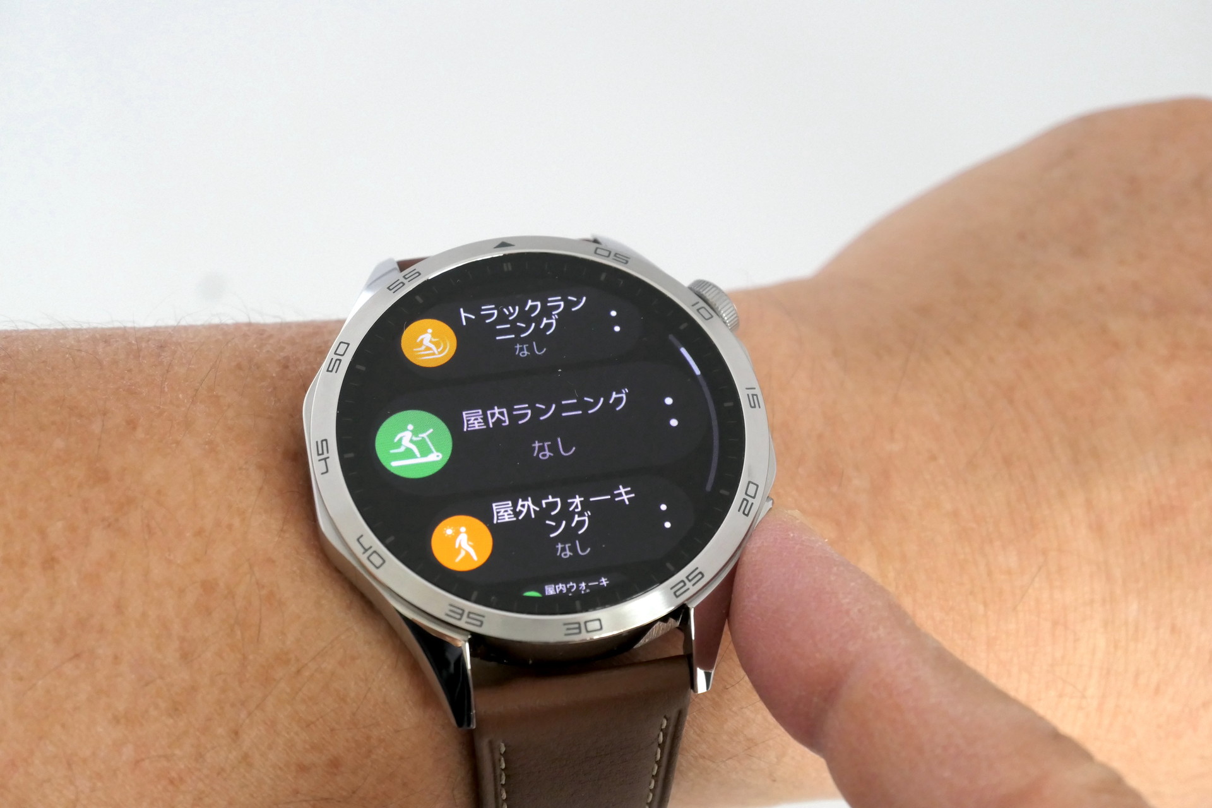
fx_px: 2121
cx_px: 606
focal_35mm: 63
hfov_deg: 31.9
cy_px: 404
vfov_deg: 21.6
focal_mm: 23.1
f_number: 4.5
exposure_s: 1/80
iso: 1250
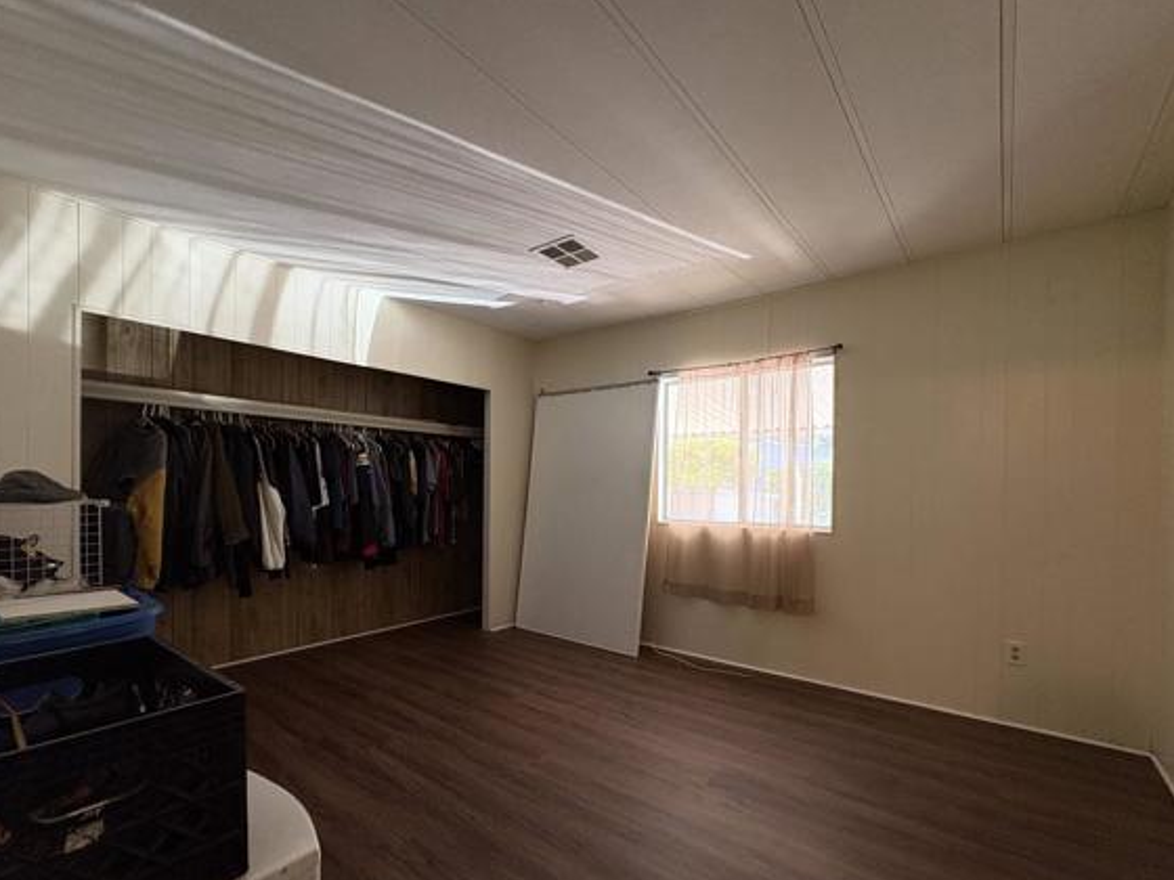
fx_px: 543
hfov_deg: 94.5
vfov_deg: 77.8
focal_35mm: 16
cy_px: 494
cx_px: 591
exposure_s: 1/72
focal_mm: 2.22
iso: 200
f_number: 2.2
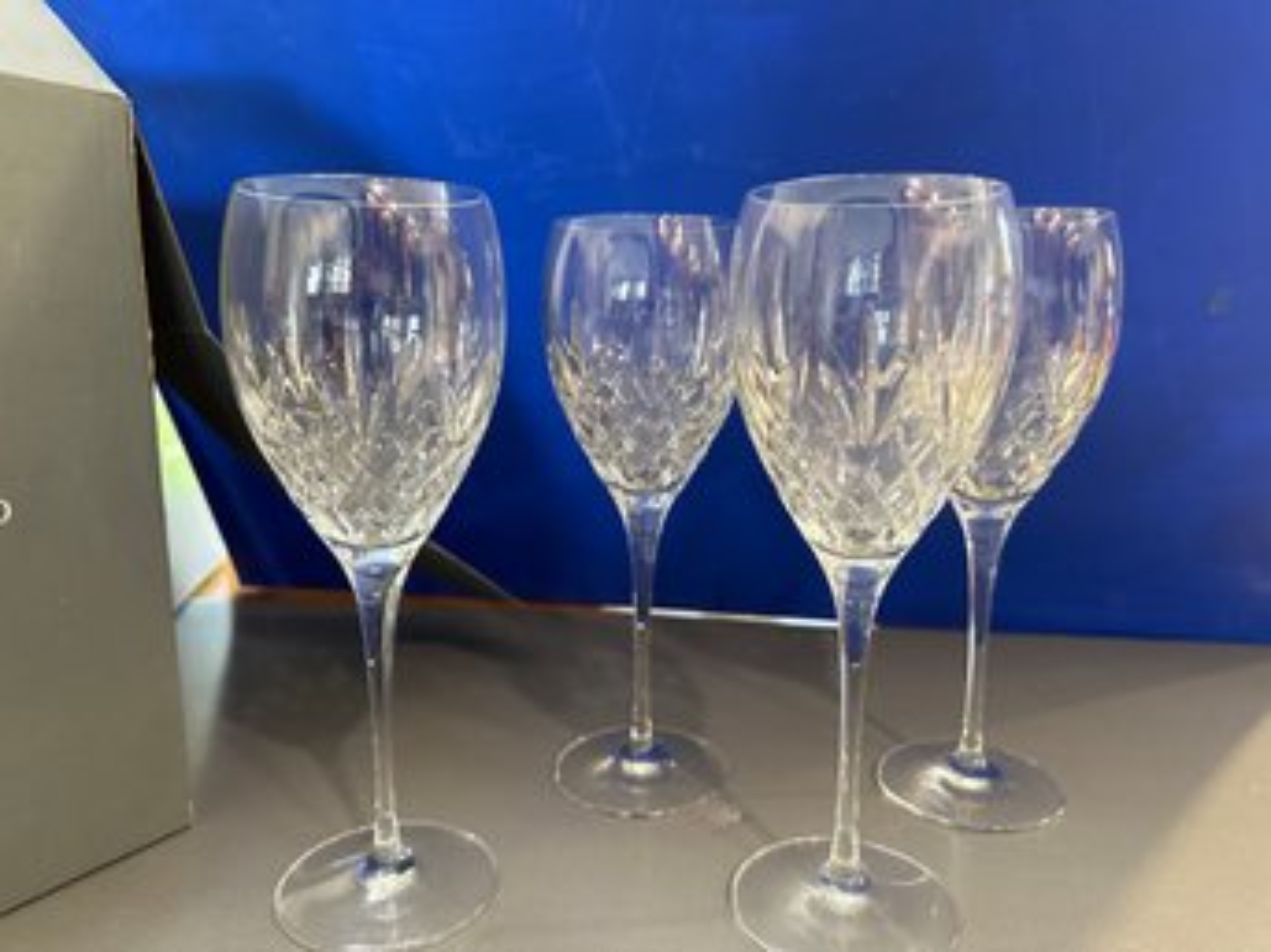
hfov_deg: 71.6
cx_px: 636
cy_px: 476
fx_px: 881
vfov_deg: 56.8
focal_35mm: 24
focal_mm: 6.86
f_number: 1.78
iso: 800
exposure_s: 1/60
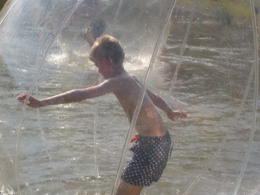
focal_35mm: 90
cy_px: 98
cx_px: 130
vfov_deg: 16.4
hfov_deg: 21.8
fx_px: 676
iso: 125
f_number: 5.9
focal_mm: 12.3
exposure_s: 1/500
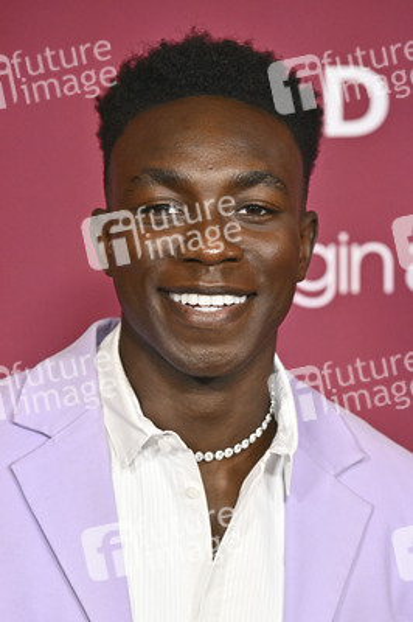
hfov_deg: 9.1
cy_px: 311
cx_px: 206
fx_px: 2586
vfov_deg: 13.7
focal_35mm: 150
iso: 3200
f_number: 4
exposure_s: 1/320
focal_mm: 150
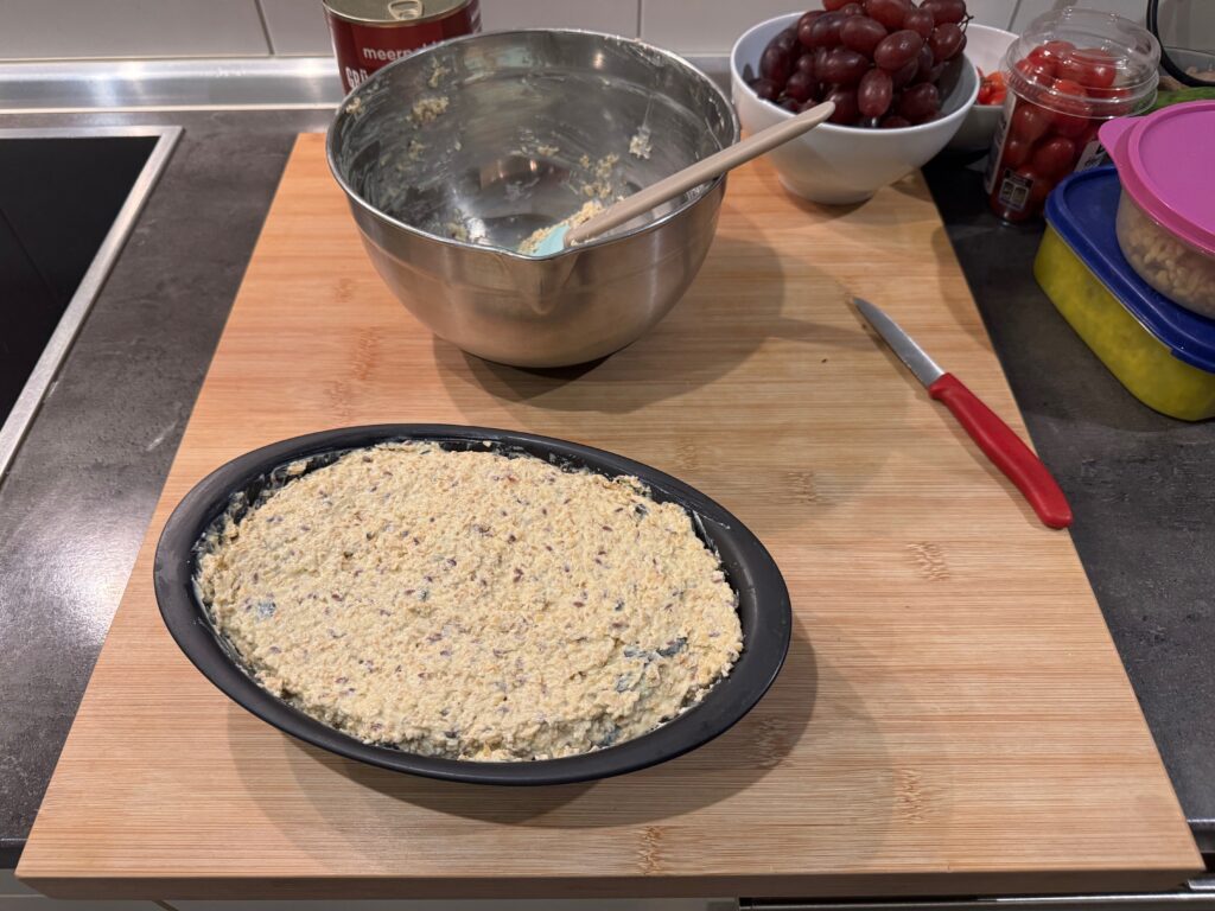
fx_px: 842
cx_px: 608
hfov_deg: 71.6
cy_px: 456
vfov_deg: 56.8
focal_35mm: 24
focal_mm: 6.76
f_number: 1.78
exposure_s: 1/50
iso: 320
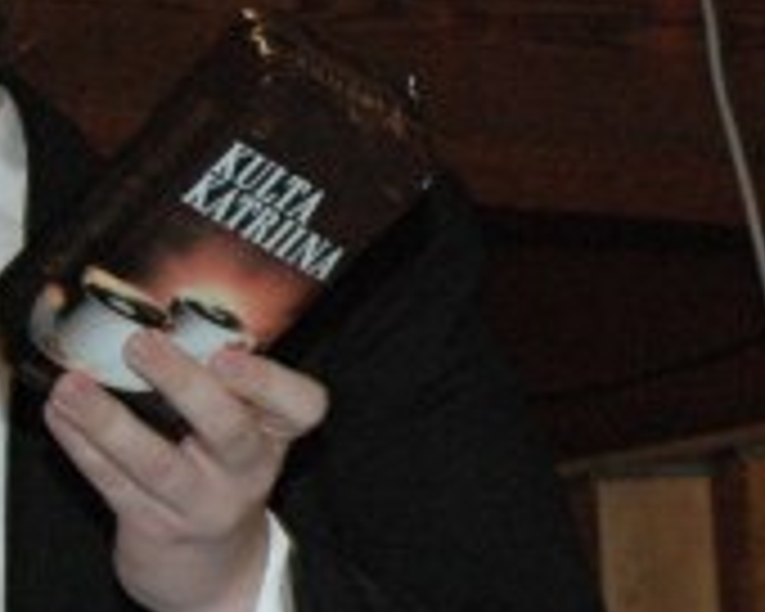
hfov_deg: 7.0
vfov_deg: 5.6
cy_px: -63
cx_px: -180
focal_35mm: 275
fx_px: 6219
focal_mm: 55
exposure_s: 1/60
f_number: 7.1
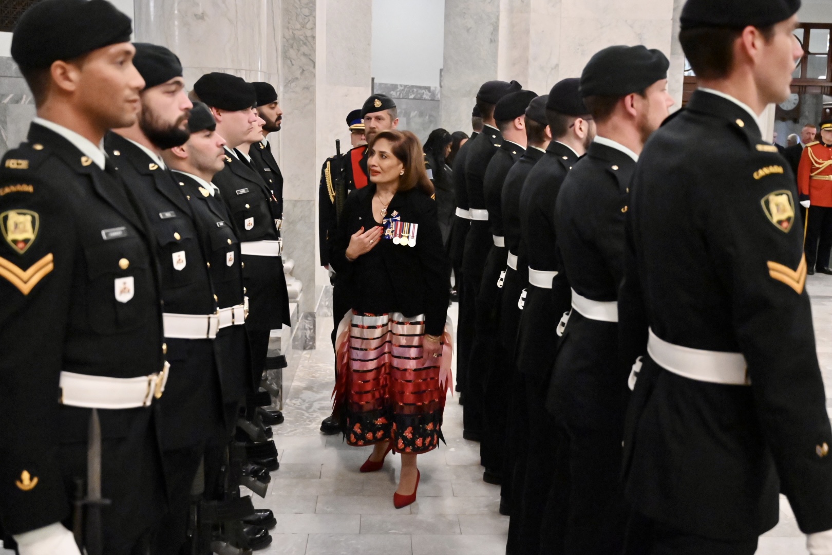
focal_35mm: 39
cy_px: 278
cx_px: 416
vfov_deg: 34.2
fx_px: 901
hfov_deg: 49.6
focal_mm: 39
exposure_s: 1/250
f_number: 4
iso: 10000
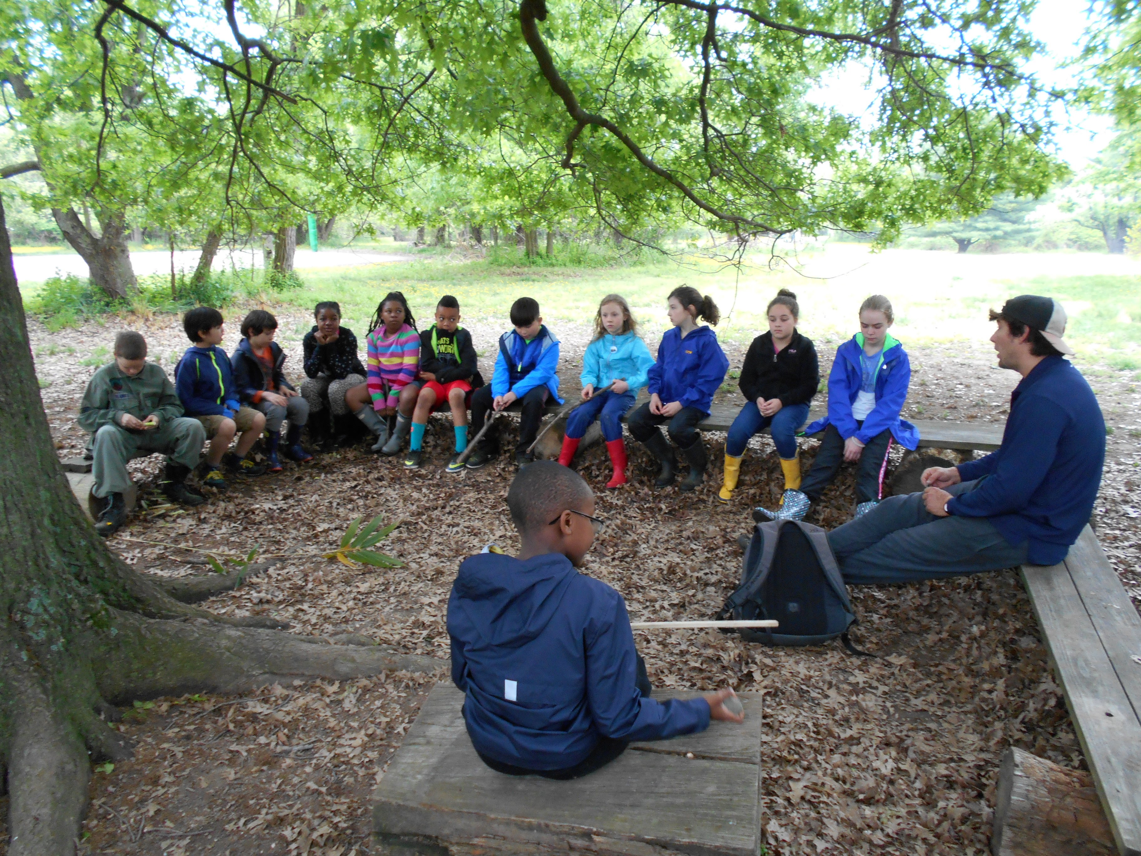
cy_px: 428
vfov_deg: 53.1
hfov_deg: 67.3
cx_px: 570
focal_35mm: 26
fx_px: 857
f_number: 3.2
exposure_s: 1/30
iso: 250
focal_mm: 4.6
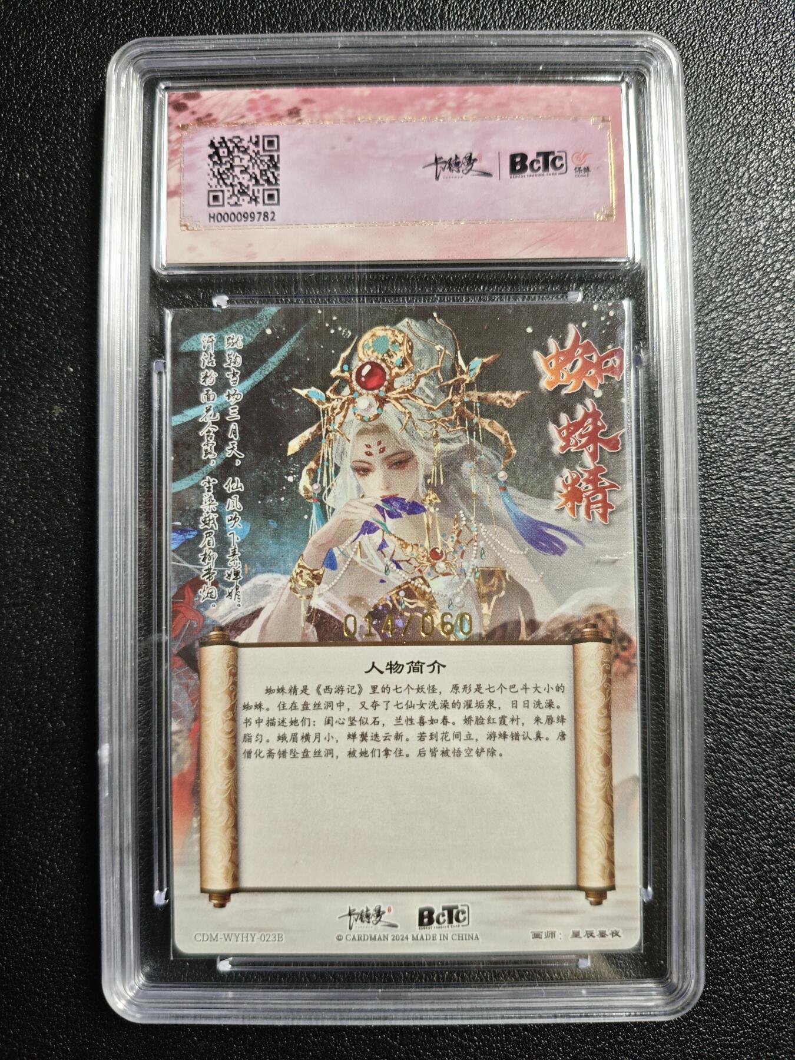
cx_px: 398
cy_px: 530
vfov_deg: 67.3
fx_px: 796
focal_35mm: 26
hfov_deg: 53.1
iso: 400
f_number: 1.5
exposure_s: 1/100
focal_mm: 4.94
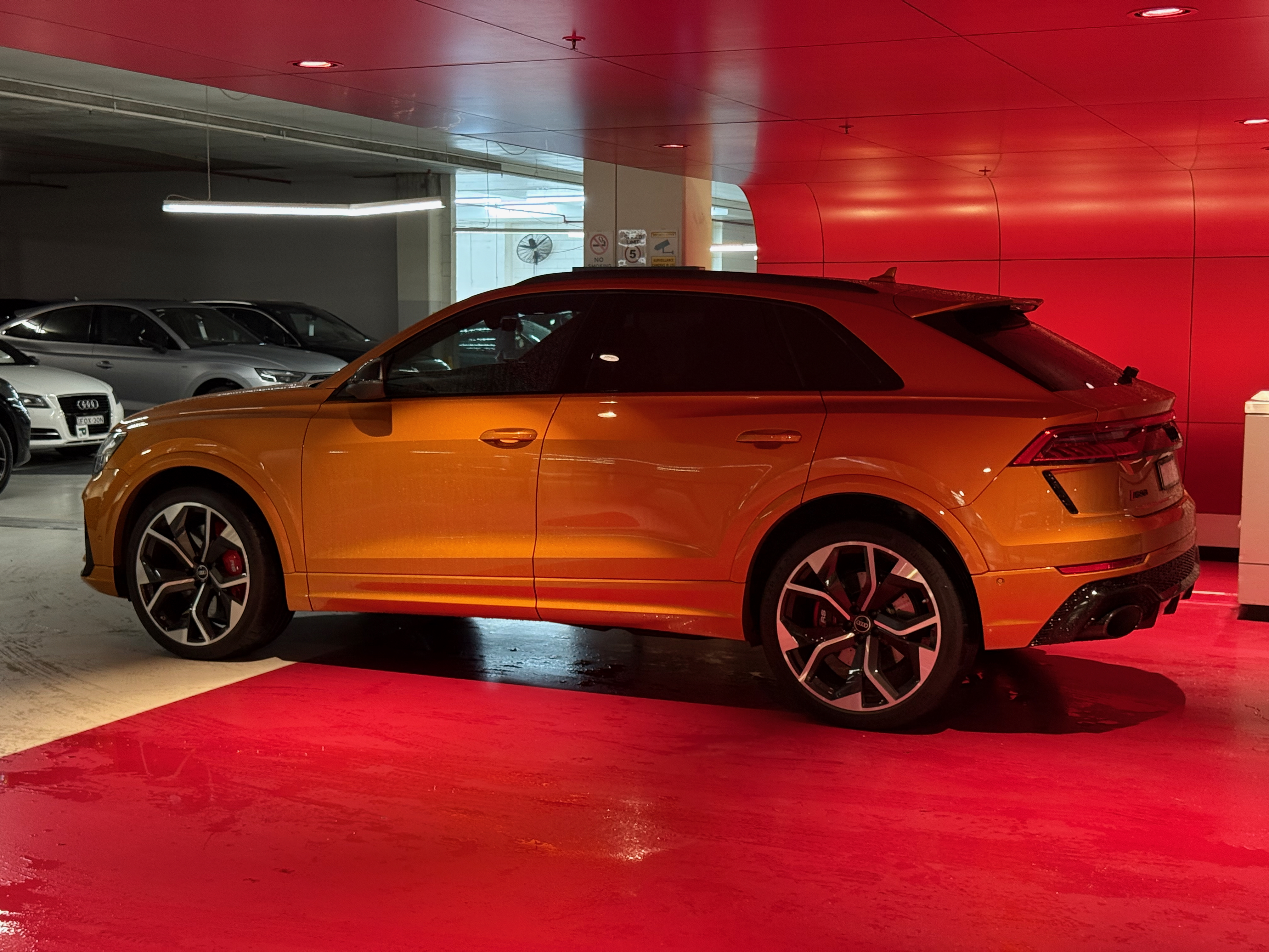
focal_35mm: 48
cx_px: 634
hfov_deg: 39.7
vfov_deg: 30.3
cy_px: 476
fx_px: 1760
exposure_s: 1/33
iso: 320
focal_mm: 6.76
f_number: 1.78
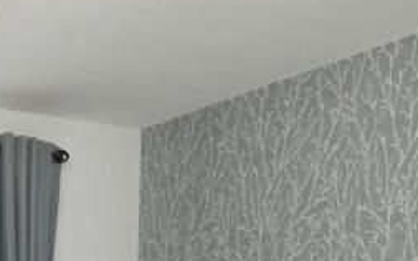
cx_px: -46
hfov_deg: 29.6
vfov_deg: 18.2
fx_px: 706
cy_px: 410
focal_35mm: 62
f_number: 7.1
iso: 800
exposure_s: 1/60
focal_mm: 10
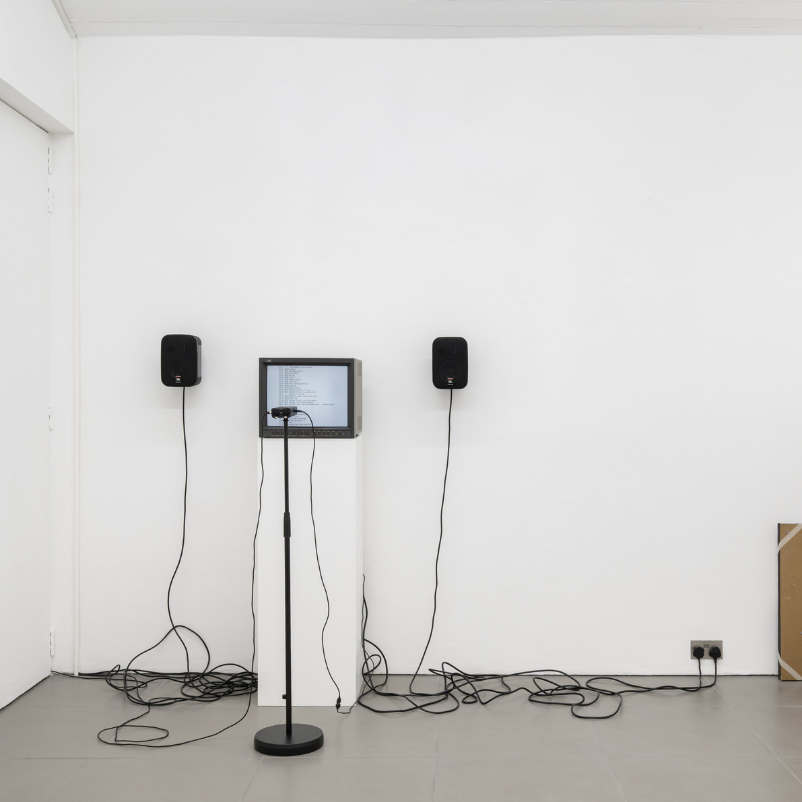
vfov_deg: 44.9
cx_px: 490
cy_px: 402
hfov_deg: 44.6
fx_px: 970
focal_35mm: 37
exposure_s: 1/2.5
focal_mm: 27
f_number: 11
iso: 64
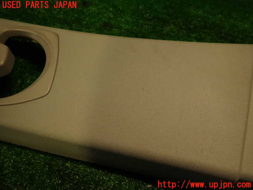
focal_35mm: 25
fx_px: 183
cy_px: 95
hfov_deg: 69.4
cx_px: 126
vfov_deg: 54.9
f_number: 2
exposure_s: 1/60
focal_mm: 4.5
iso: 160
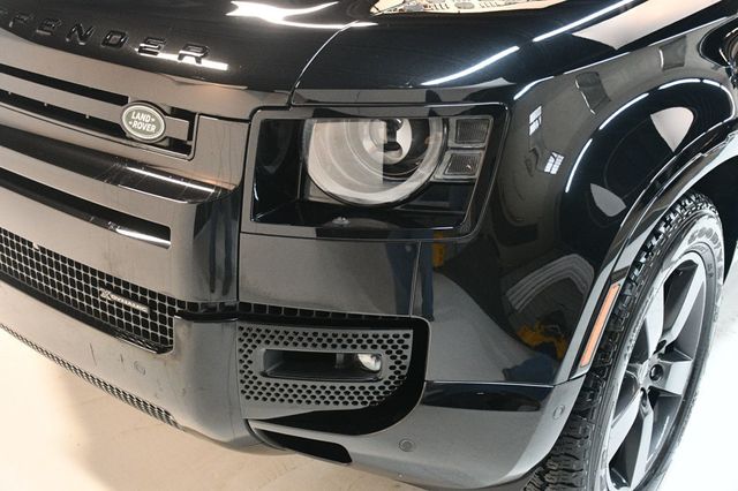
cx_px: 369
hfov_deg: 48.5
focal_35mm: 40
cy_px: 246
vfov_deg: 33.4
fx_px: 820
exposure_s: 1/60
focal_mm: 27
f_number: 4
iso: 3600
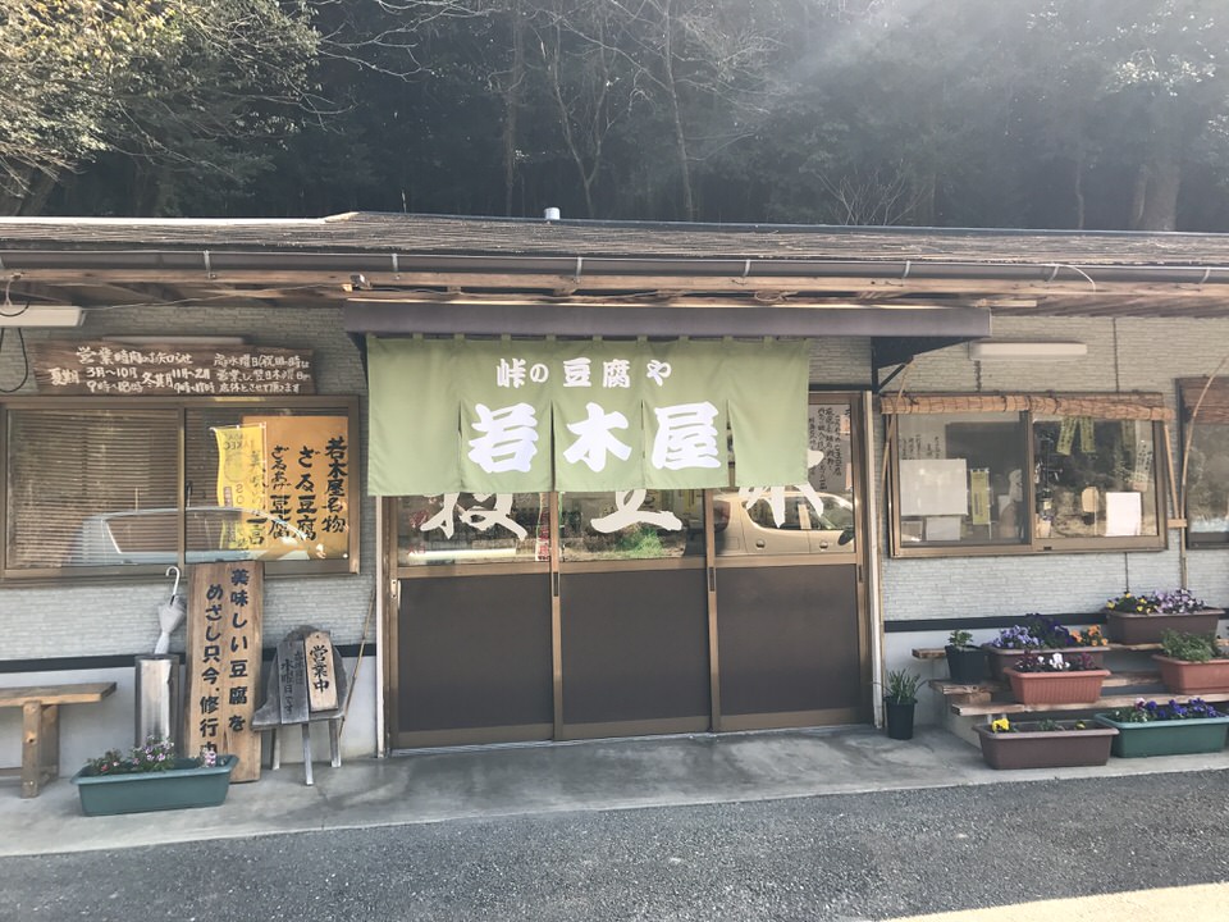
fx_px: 994
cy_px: 461
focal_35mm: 28
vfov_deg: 49.7
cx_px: 614
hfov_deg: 63.4
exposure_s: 1/320
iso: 20
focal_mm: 3.99
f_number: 1.8
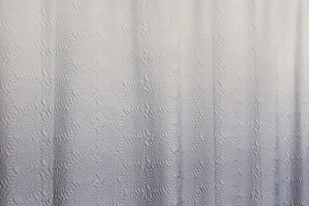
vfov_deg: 26.4
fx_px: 438
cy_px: 128
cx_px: 356
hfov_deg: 33.0
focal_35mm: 51
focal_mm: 17
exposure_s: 1/13
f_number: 8
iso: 400
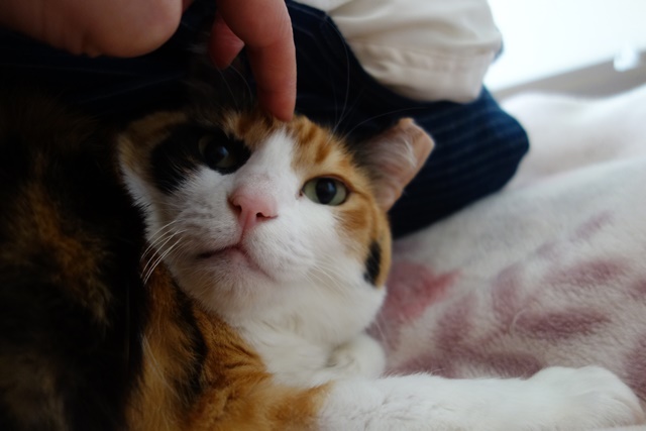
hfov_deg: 65.5
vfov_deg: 46.4
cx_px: 323
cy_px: 216
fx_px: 503
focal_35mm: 28
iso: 400
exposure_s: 1/30
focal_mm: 10.4
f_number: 1.8
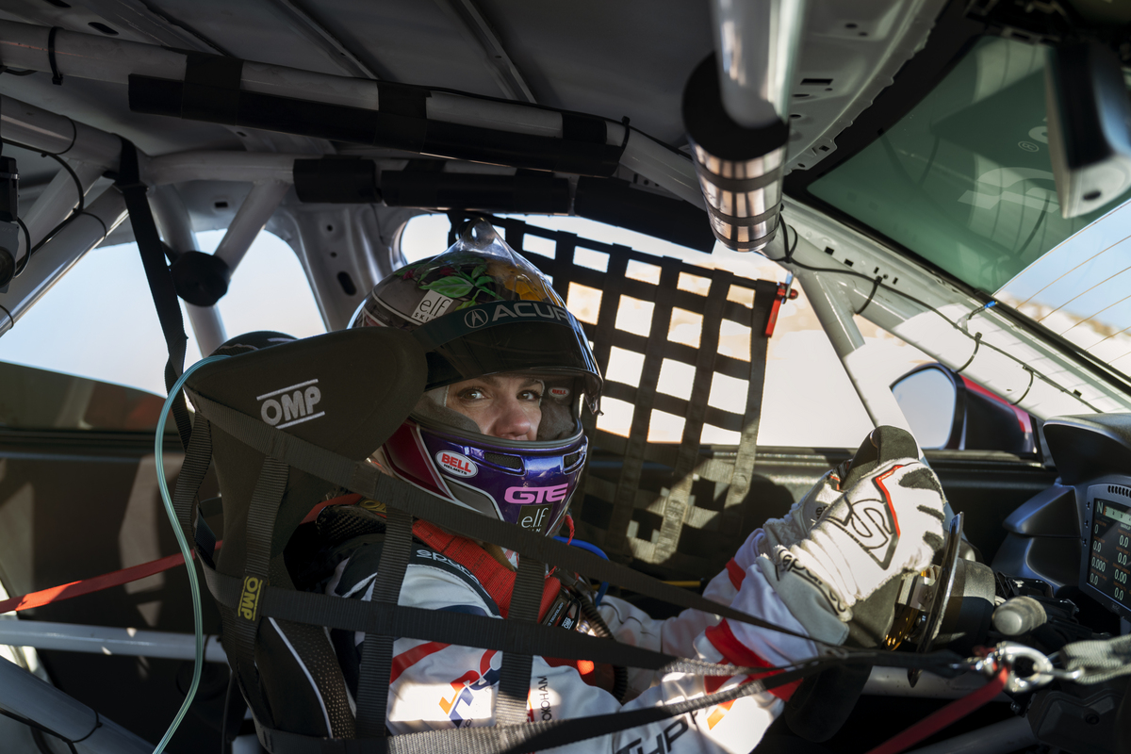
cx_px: 566
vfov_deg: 45.0
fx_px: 911
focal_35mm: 29
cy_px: 377
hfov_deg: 63.7
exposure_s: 1/60
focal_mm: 29
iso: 125
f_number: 2.8
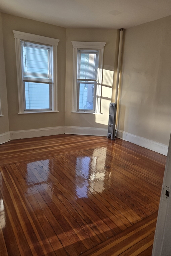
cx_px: 80
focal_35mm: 24
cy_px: 128
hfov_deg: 53.1
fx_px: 171
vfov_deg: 73.7
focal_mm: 5.4
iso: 50
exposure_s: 1/120
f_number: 1.8
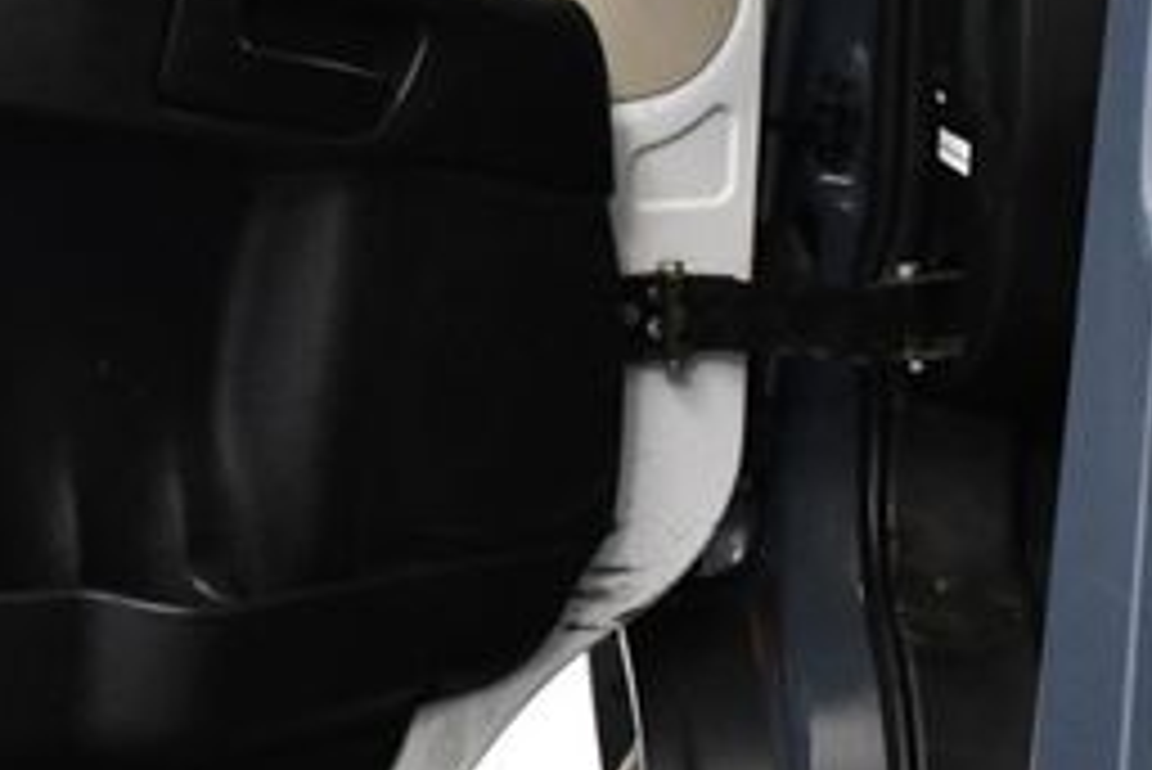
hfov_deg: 19.7
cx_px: -58
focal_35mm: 100
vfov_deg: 13.6
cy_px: 675
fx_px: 3202
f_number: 3.5
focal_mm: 20
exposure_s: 1/125
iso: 2000
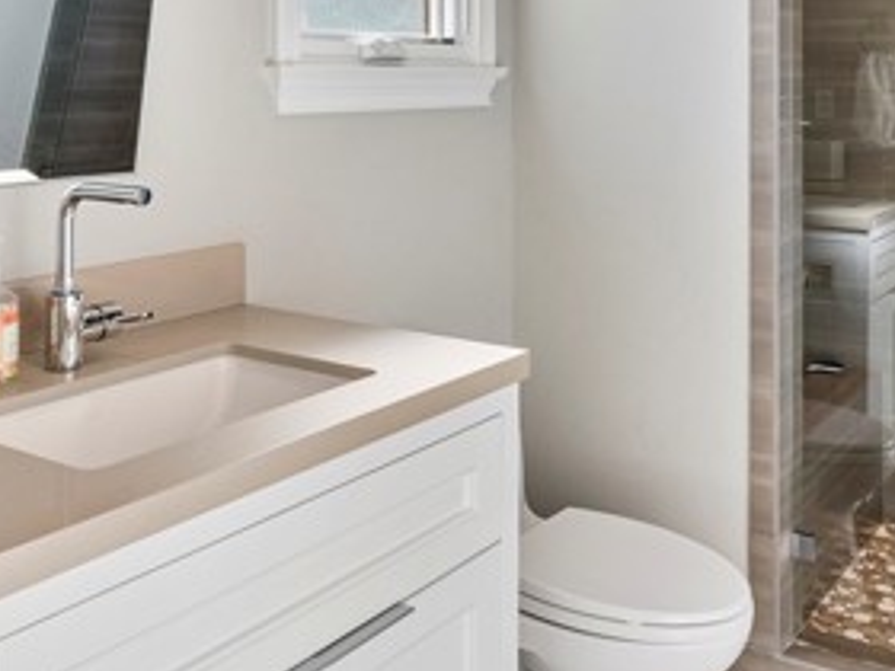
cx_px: 499
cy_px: 59
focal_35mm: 44
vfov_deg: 31.3
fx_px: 1138
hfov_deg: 42.9
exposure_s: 1/6
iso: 320
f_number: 9.5
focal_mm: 20
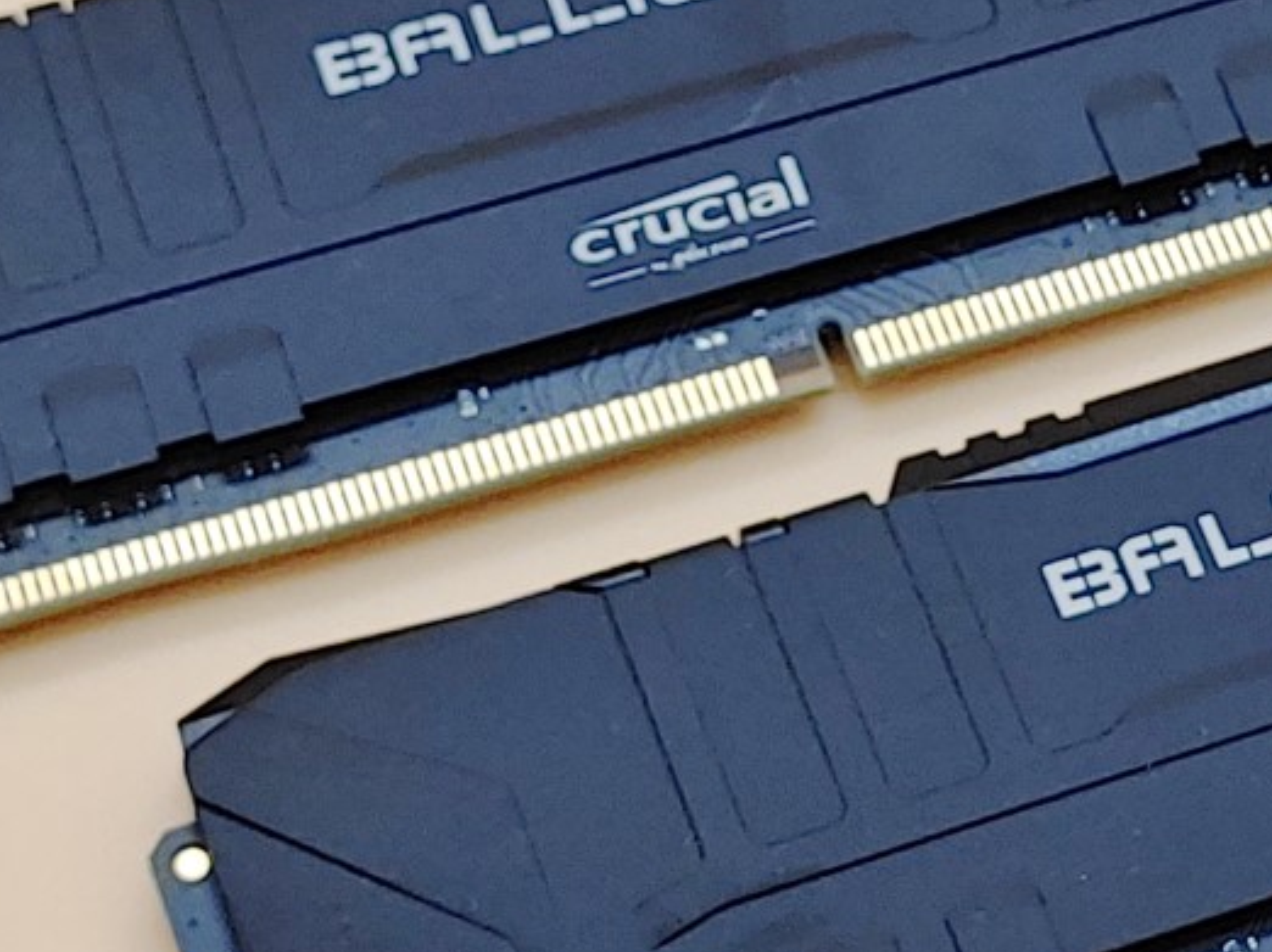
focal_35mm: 127
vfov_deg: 11.7
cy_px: 472
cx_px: 1033
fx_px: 4665
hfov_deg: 15.4
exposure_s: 1/93
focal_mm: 4.36
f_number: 1.8
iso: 50
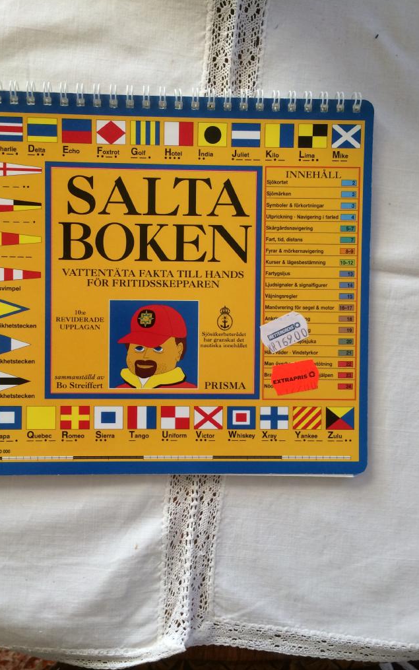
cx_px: 173
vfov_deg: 61.2
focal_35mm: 31
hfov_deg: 40.5
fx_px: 566
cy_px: 333
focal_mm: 4.15
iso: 50
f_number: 2.2
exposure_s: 1/33
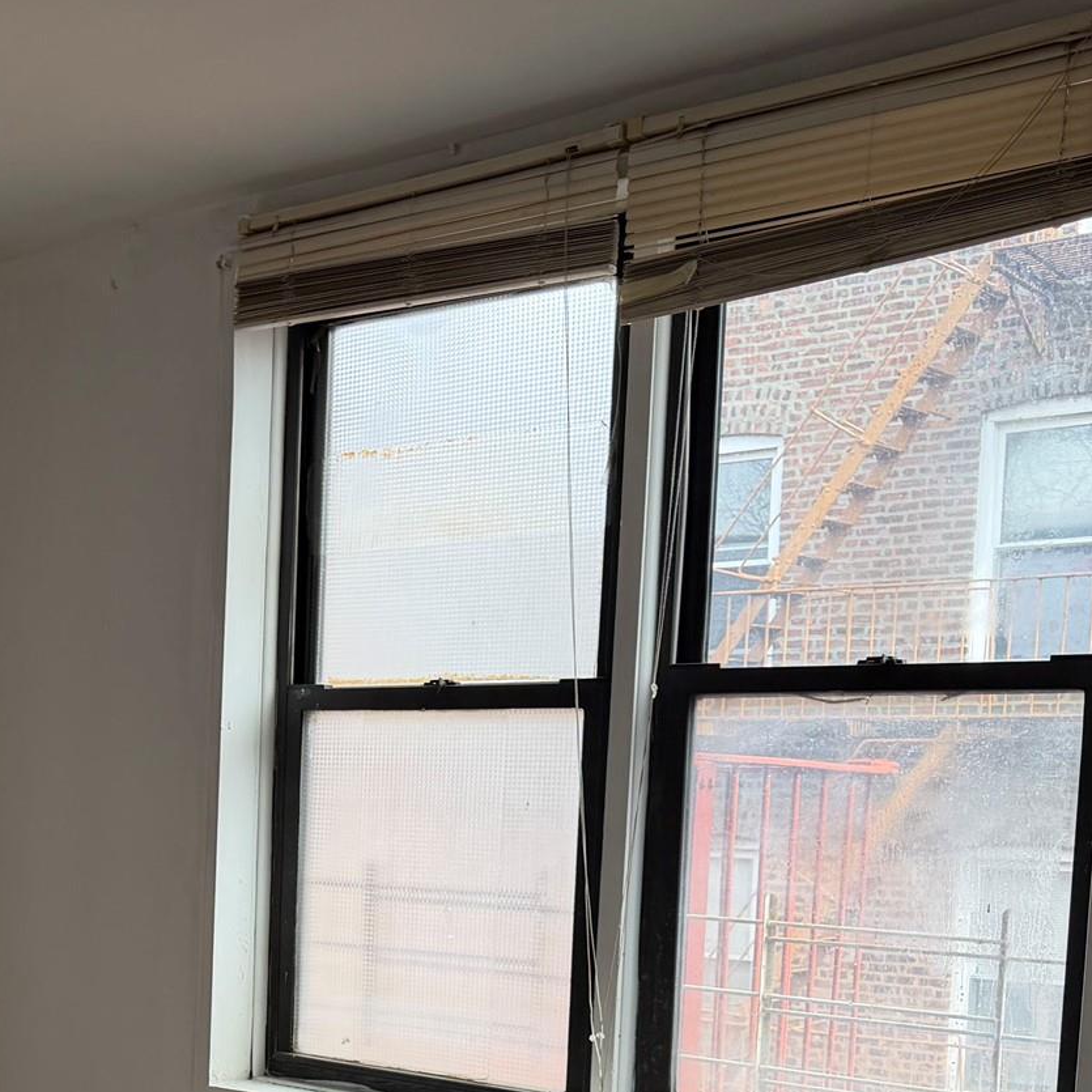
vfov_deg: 31.6
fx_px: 1856
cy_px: 934
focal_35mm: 52
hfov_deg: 30.4
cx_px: -14
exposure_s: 1/314
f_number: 1.78
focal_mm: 6.76
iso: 80
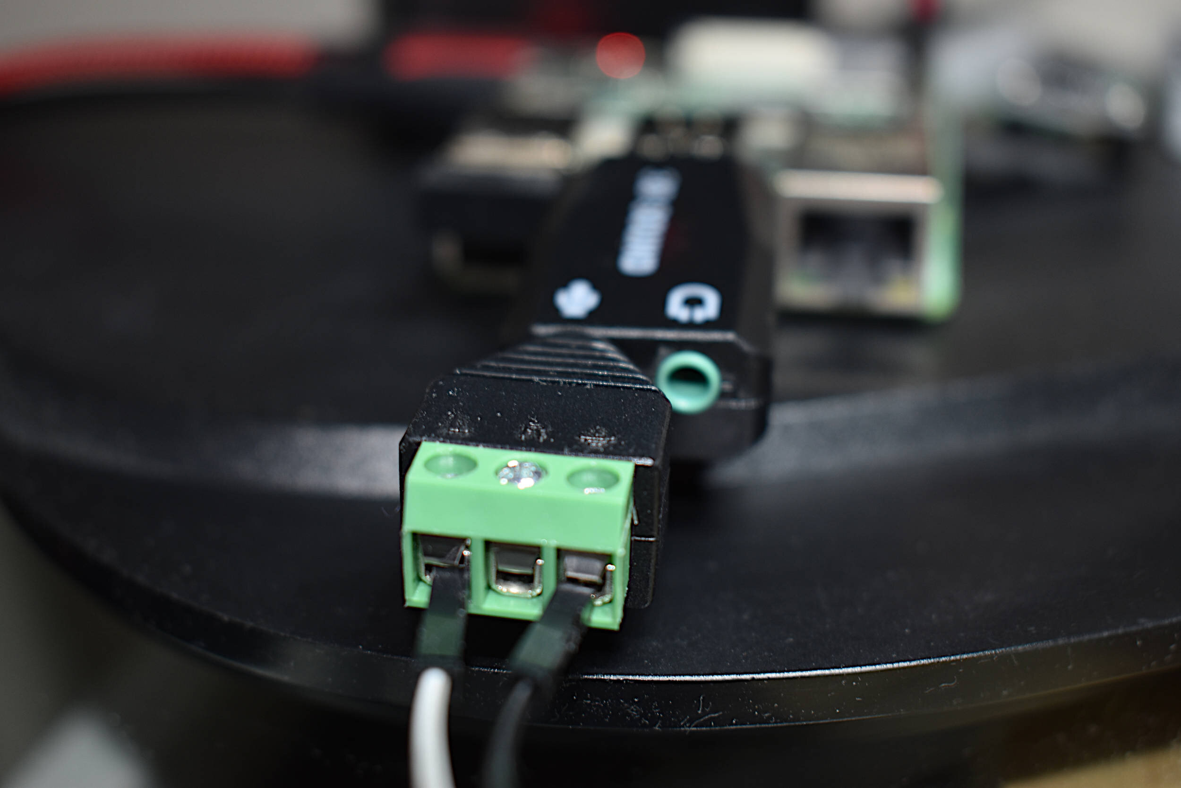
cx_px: 590
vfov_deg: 25.1
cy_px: 394
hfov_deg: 36.9
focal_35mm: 54
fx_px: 1771
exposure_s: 1/30
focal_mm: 36
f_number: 5.6
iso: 200
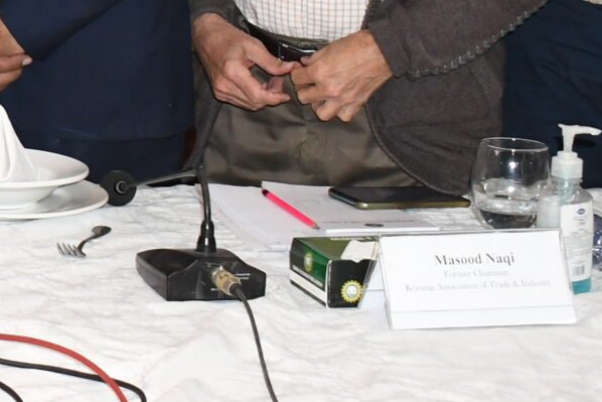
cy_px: -233
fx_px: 2576
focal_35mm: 154
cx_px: -418
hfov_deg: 12.4
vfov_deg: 8.7
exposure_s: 1/100
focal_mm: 24
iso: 1250
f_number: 4.5
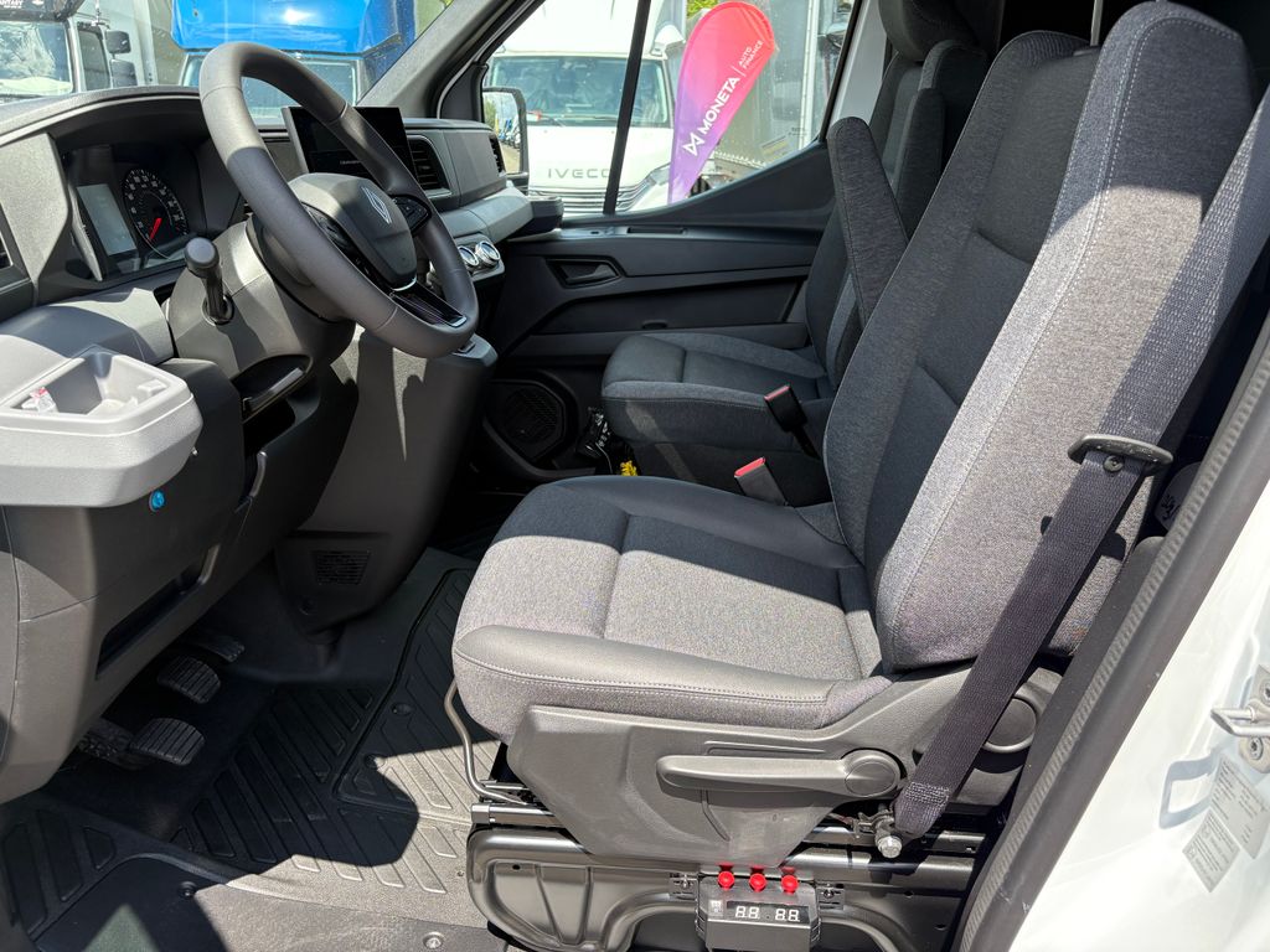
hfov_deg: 67.3
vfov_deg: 53.1
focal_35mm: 26
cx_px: 635
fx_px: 954
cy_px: 476
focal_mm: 5.96
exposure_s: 1/444
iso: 50
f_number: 1.6
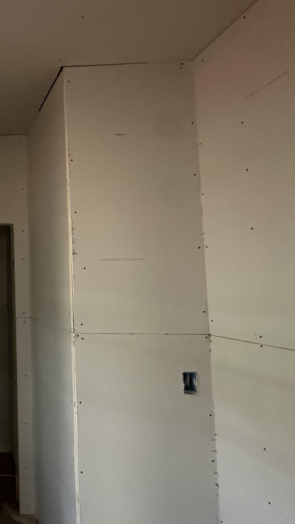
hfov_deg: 31.9
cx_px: -87
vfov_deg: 67.9
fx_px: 389
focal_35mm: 28
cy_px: 257
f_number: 2.2
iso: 320
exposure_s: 1/72
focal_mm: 2.22
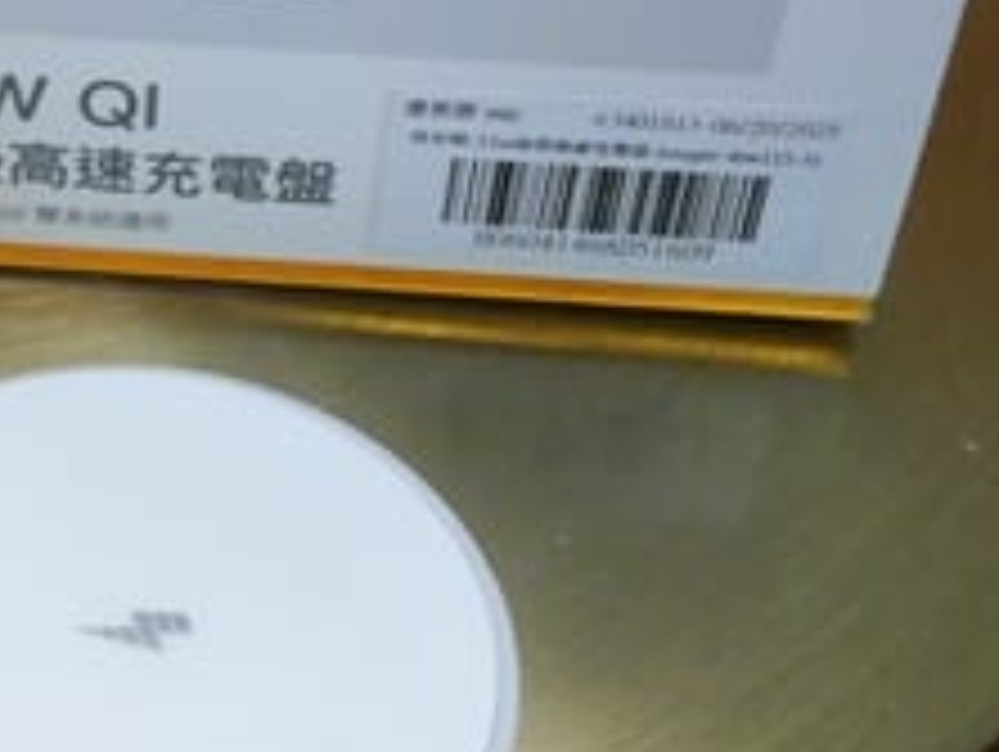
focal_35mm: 96
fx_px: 2774
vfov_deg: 15.3
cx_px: -16
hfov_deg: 19.8
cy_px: 99
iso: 2500
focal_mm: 16
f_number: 6.3
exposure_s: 1/60
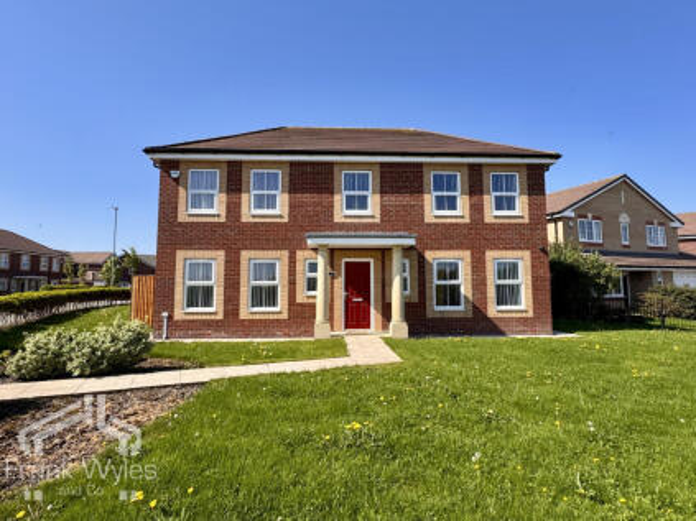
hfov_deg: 102.1
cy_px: 260
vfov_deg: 85.6
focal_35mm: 14
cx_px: 348
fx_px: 281
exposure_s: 1/1477
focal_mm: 2.22
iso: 40
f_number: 2.2
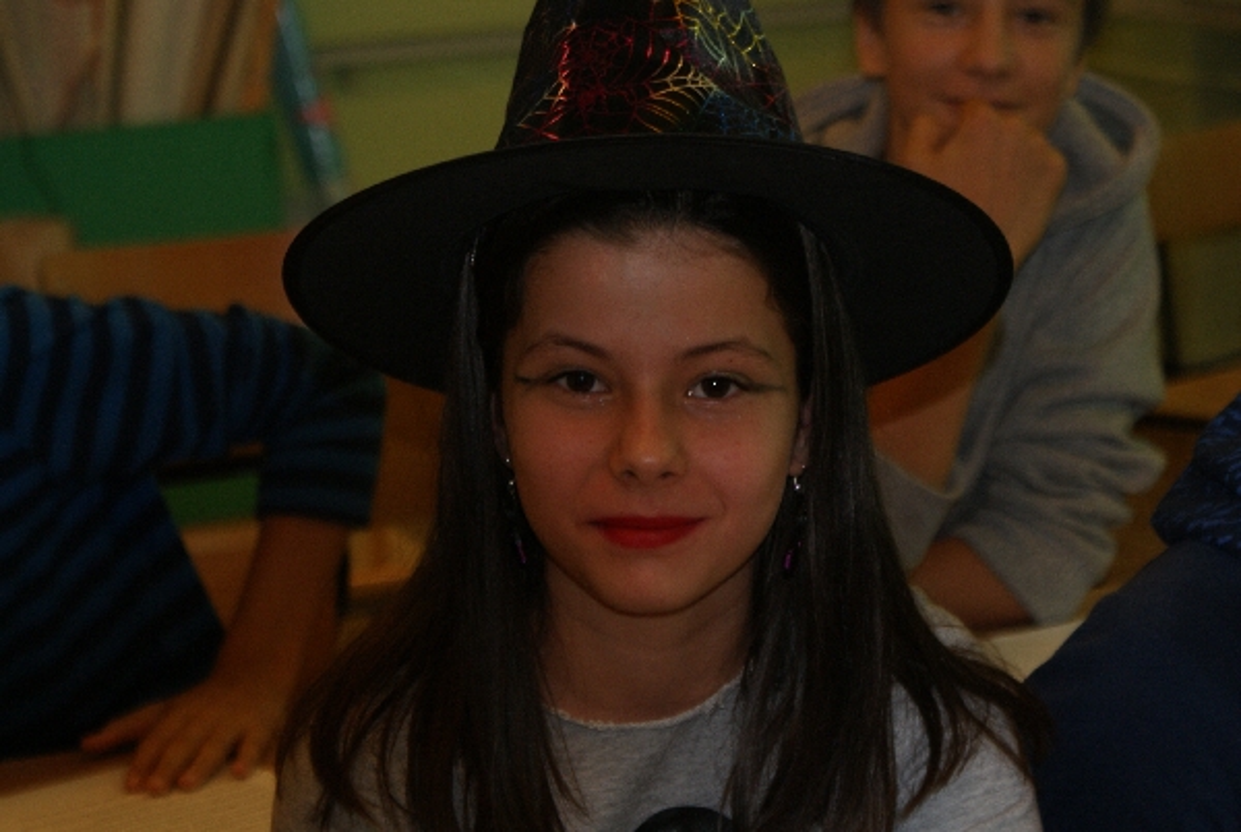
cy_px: 416
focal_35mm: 105
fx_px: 3625
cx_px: 620
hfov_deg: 19.4
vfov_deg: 13.1
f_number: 5.6
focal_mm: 70
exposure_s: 1/125
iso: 400
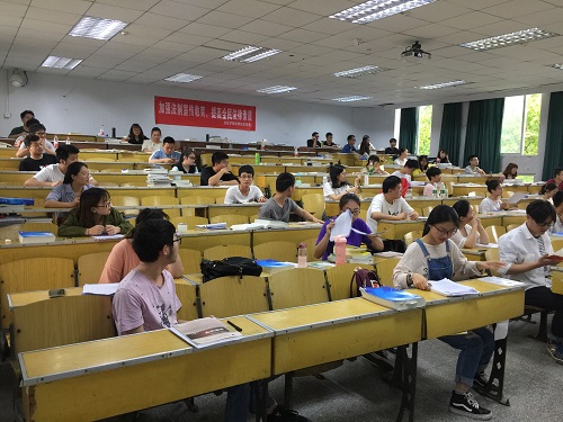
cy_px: 211
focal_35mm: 29
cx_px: 282
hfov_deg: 61.7
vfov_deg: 48.2
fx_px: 472
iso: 80
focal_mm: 4.15
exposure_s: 1/17
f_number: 2.2
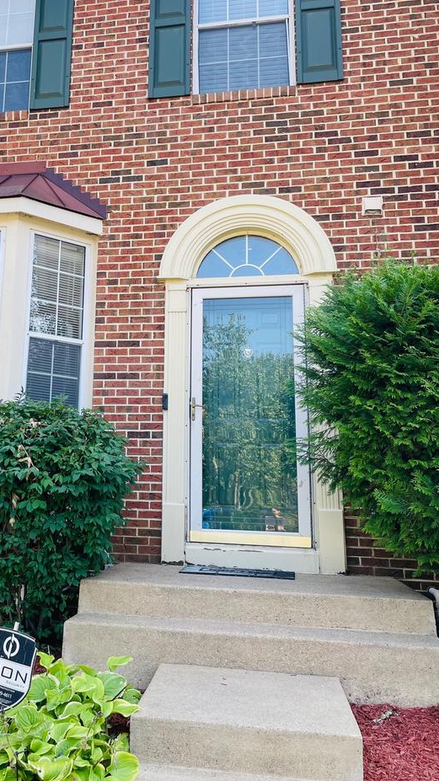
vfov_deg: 59.4
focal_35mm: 33
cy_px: 354
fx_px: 683
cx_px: 129
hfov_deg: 35.1
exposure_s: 1/390
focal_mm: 4.2
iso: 32
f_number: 1.6
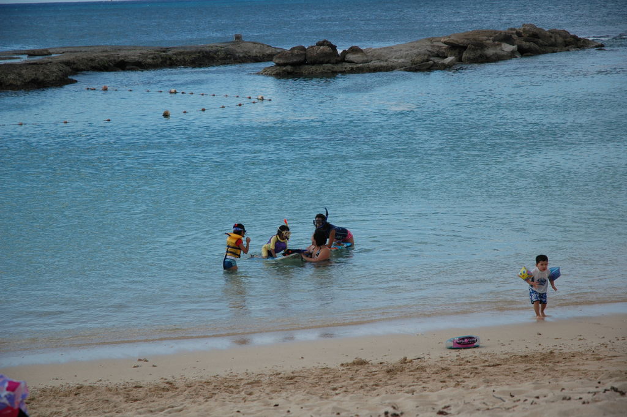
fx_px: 1827
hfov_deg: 19.5
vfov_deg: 13.0
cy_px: 208
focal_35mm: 105
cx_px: 314
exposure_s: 1/1600
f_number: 4.5
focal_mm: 70
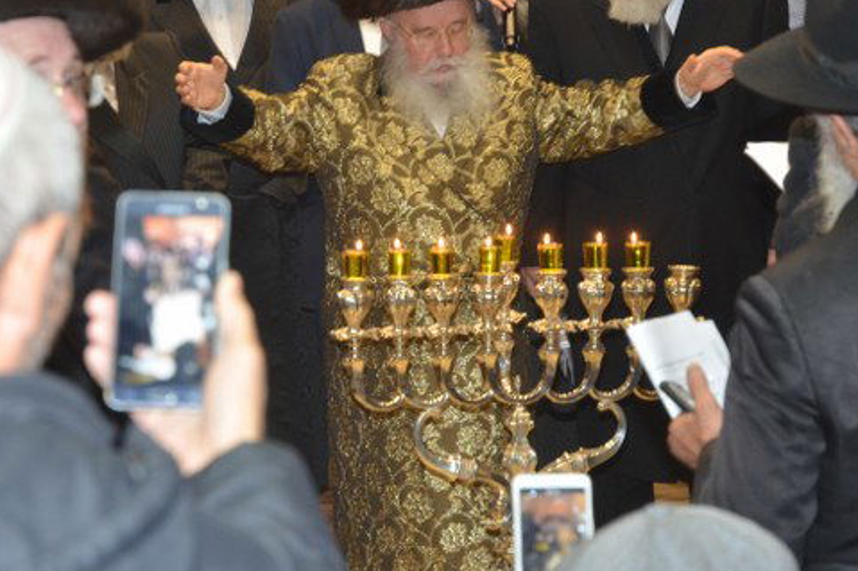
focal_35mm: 140
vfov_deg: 9.8
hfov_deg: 14.7
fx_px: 3335
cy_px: 141
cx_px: 421
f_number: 4.5
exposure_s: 1/60
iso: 800
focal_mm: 56
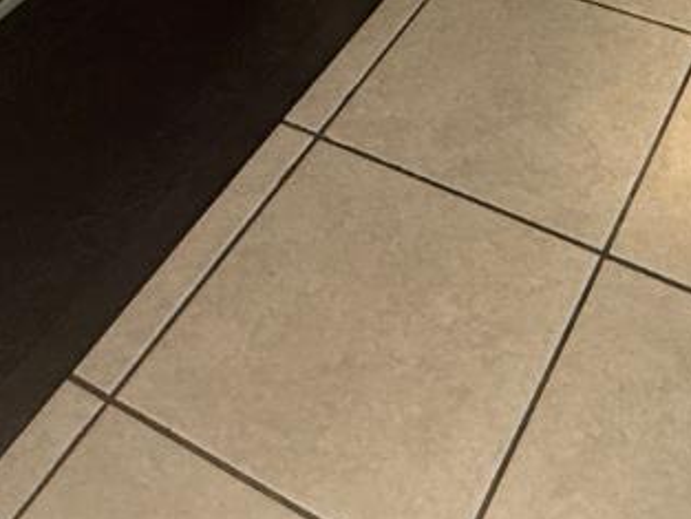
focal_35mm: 67
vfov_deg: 14.7
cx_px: 417
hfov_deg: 28.9
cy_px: -703
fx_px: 1338
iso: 320
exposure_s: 1/64
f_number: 2.2
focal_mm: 2.22
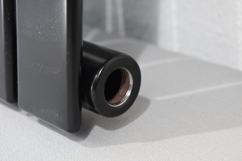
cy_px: 80
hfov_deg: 24.6
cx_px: 121
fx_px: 555
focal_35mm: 82
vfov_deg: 16.6
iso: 1000
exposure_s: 1/60
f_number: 5.6
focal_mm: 55
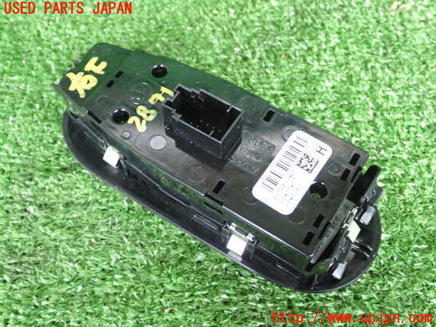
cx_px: 218
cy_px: 164
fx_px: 516
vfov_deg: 35.1
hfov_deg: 45.8
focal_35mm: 41
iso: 640
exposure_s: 1/40
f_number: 2.8
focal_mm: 7.31
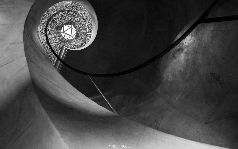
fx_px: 156
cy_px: 70
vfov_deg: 51.1
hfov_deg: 74.8
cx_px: 120
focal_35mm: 24
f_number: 8
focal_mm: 15
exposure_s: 1/15
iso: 6400
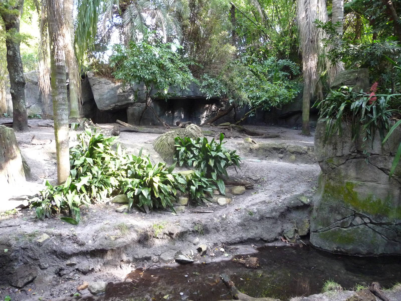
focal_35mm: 28
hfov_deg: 63.4
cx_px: 200
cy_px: 150
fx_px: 324
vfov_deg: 49.7
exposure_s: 1/25
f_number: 3.3
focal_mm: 4.7
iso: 400
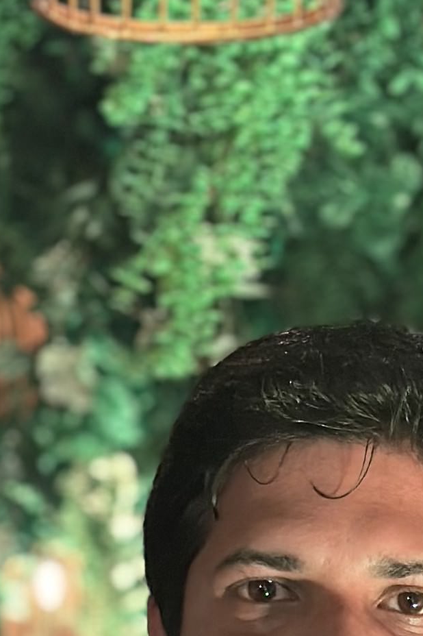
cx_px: 383
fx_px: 3827
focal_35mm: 217
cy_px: 1245
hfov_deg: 6.3
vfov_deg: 9.0
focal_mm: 6.86
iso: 320
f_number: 1.78
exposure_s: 1/50
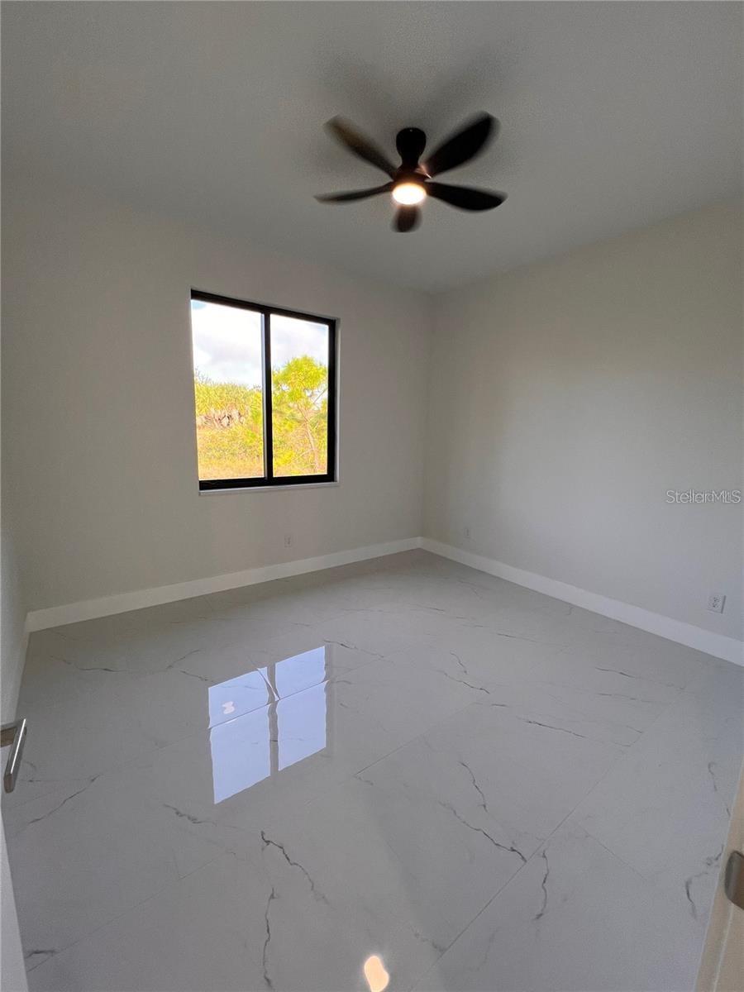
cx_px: 372
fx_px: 373
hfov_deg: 89.9
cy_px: 496
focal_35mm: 13
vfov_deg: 106.2
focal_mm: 1.57
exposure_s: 1/120
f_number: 1.8
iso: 64
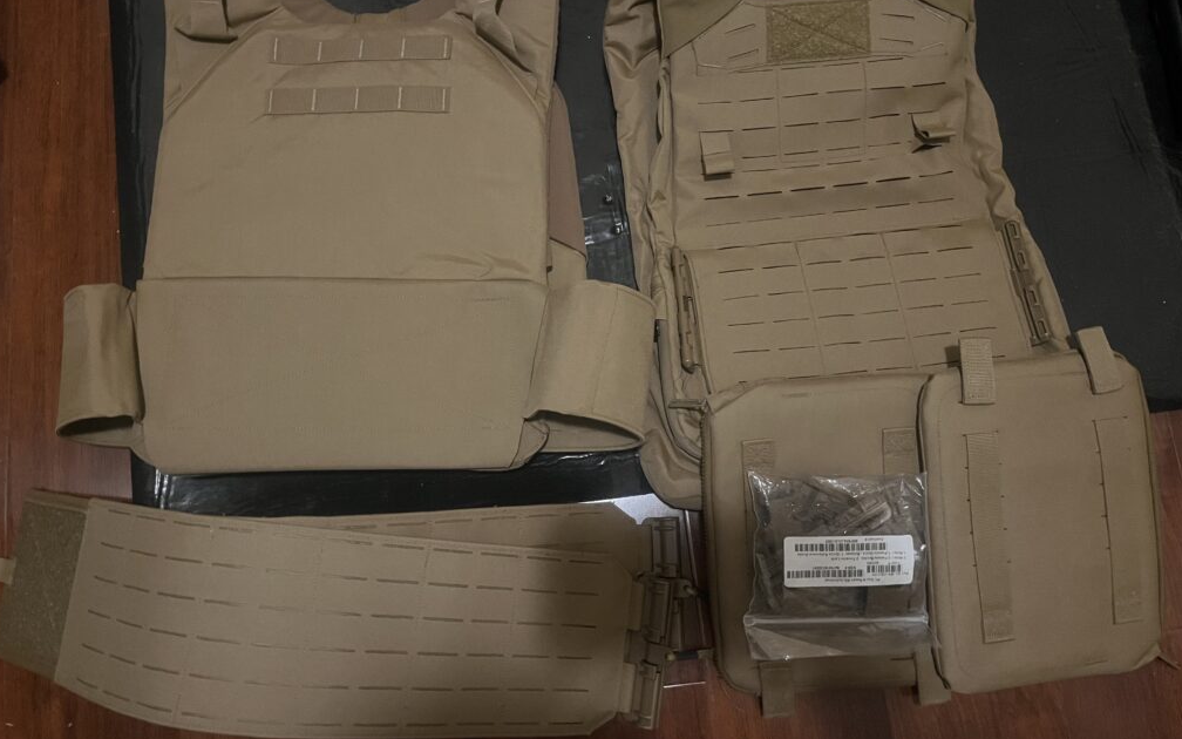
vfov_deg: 44.4
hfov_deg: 66.5
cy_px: 305
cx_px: 585
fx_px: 902
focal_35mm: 28
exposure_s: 1/30
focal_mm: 5.1
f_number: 1.6
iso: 1000
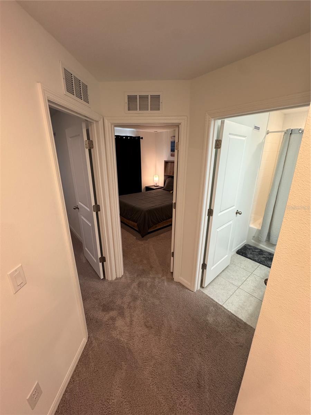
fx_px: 168
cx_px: 156
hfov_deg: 85.7
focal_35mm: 14
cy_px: 208
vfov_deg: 102.1
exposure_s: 1/120
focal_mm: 2.22
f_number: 2.2
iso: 320
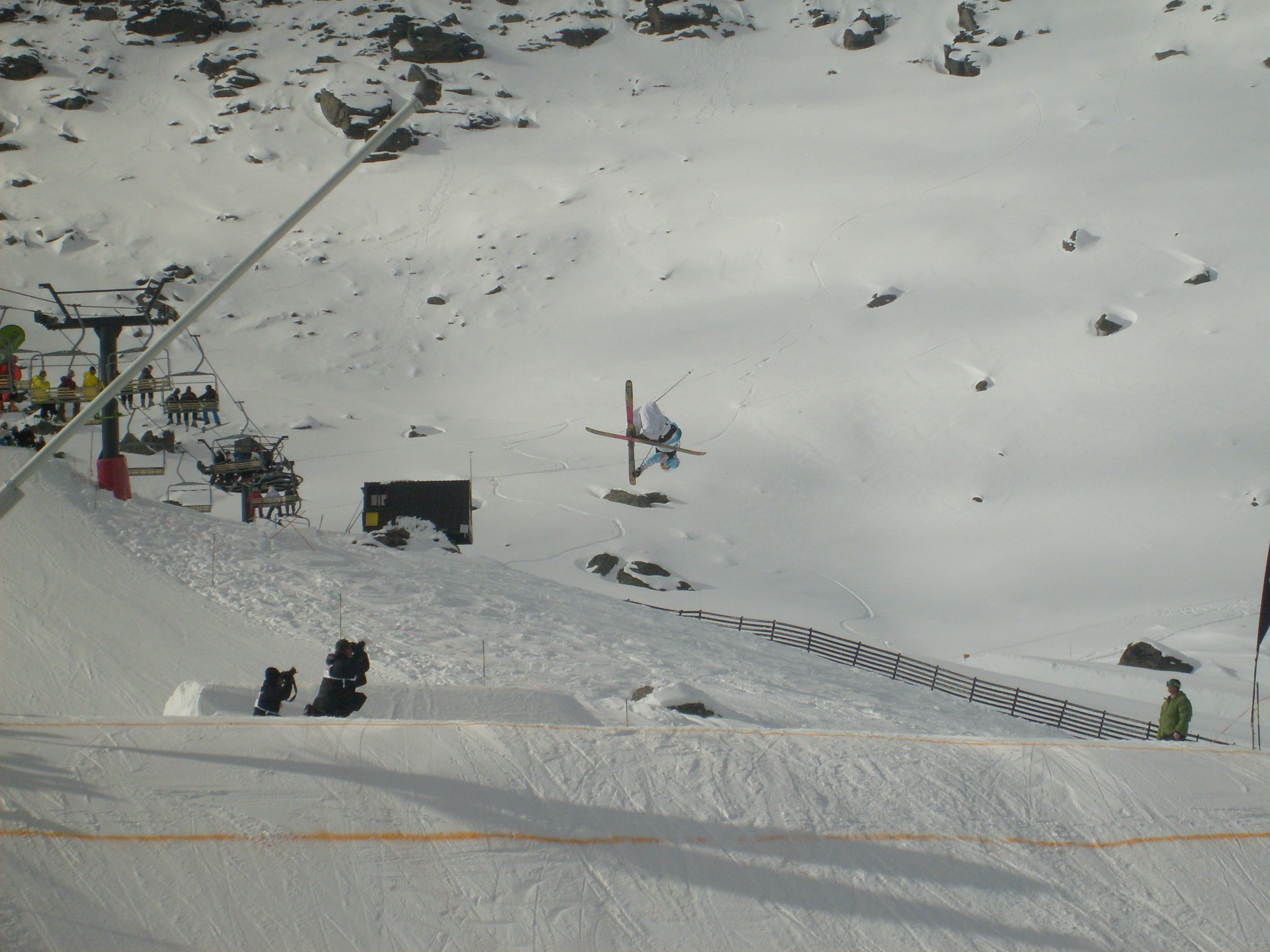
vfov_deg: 14.0
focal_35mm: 106
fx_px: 3889
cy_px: 476
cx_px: 635
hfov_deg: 18.5
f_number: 12.4
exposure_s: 1/500
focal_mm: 17.4
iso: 80
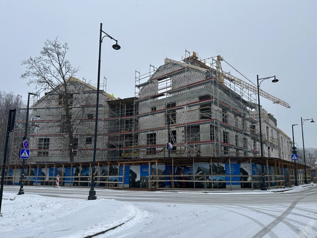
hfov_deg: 71.6
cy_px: 119
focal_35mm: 24
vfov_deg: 56.8
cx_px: 158
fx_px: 220
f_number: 1.78
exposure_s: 1/543
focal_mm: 6.86
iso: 80
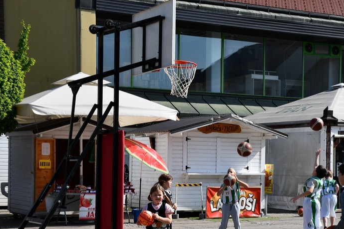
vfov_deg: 16.0
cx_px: 239
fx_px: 812
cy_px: 161
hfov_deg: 23.8
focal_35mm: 85
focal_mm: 38
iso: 100
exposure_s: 1/250
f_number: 8
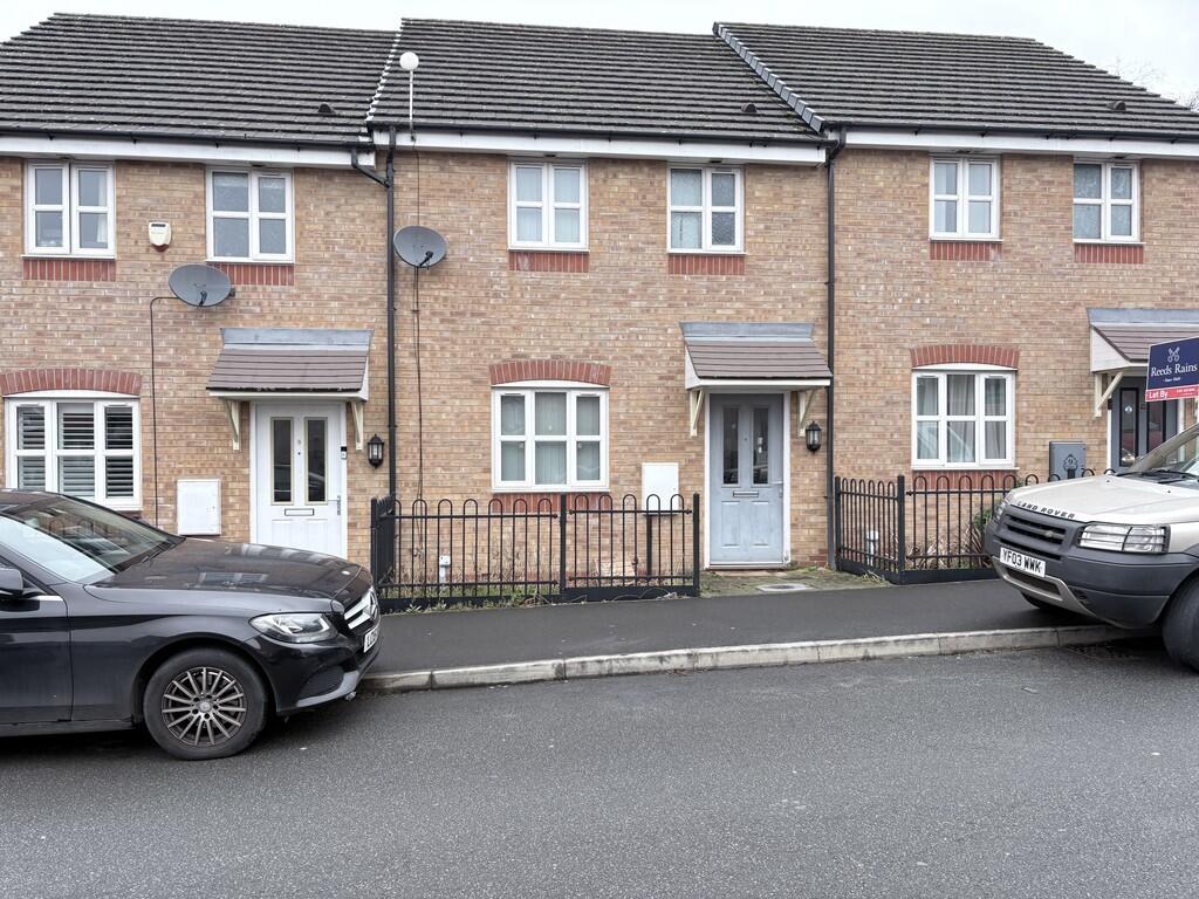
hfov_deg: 67.3
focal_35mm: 26
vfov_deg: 53.1
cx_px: 600
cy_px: 450
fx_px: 901
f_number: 1.6
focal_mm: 5.96
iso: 40
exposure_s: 1/214
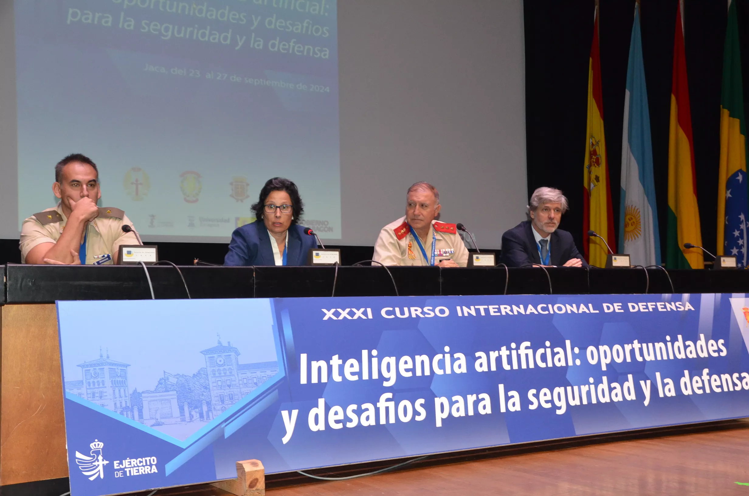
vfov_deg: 31.8
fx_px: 872
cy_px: 248
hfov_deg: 46.5
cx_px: 374
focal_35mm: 42
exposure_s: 1/60
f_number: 6.3
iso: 2000
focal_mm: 28
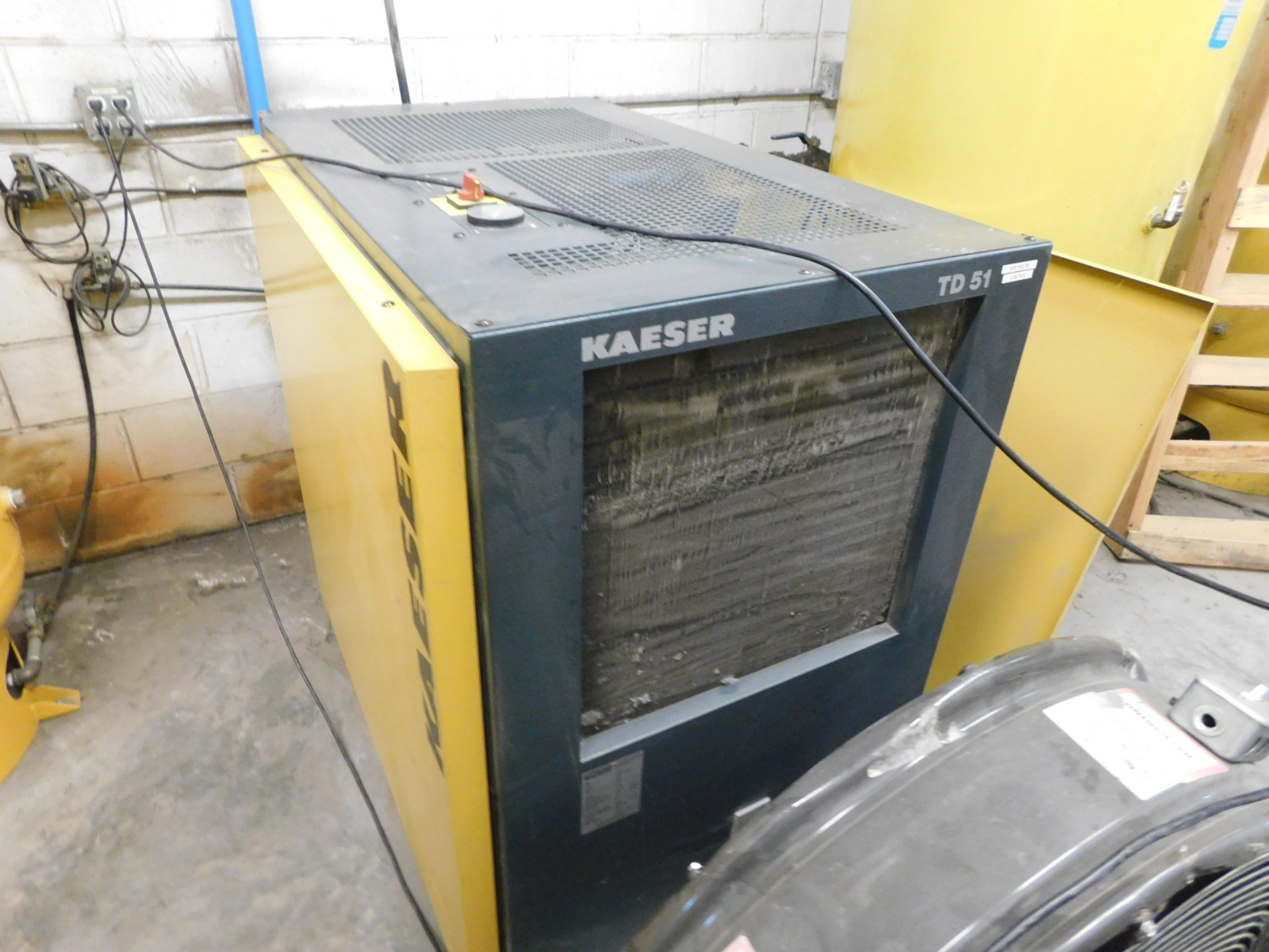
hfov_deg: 73.9
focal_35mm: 23
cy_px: 476
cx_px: 634
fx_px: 843
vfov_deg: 58.9
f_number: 3
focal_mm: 4
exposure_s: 1/8
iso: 500
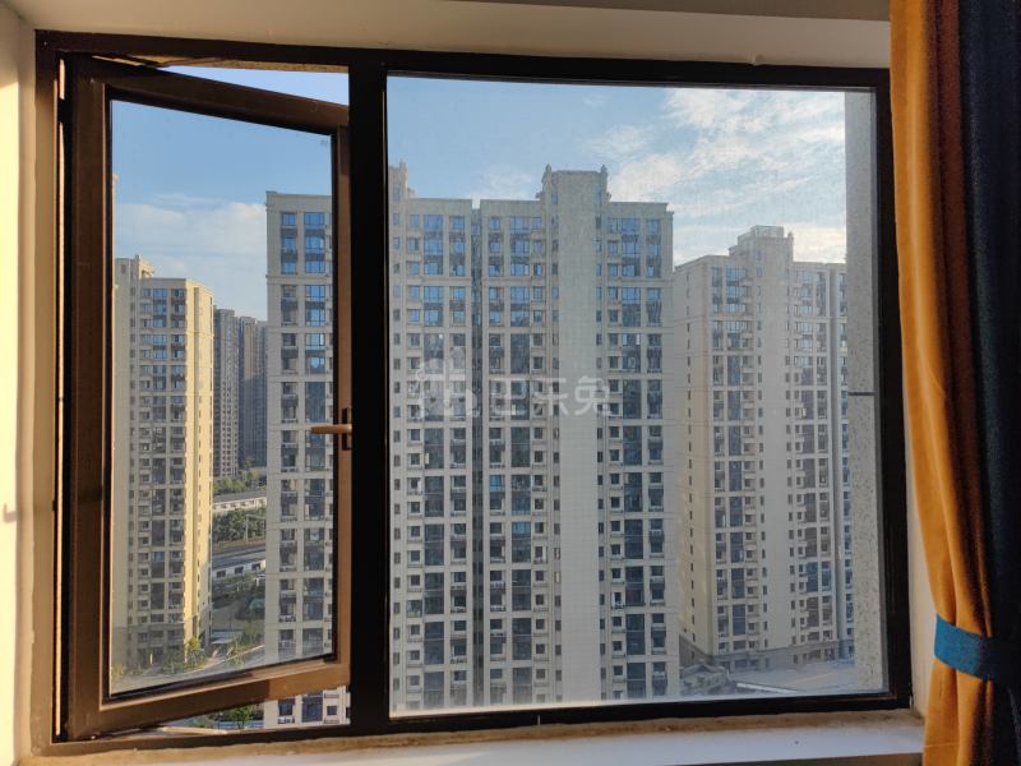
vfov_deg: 37.7
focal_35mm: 38
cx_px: 510
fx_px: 1121
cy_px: 383
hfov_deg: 49.0
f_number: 1.95
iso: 50
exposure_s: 1/926
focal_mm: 7.59
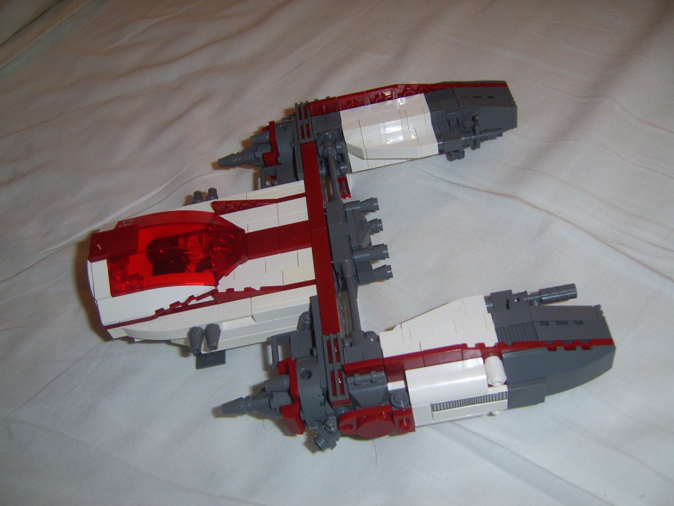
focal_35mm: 38
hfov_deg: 49.0
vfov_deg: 37.7
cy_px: 253
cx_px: 337
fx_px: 740
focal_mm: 7.8
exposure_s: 1/30
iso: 100
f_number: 2.8
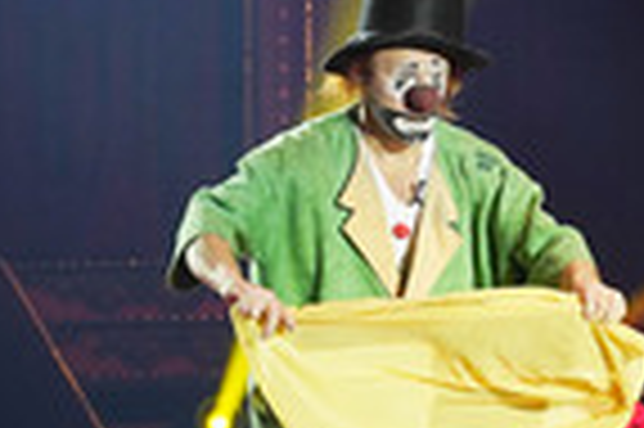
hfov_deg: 8.7
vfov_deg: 5.8
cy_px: 383
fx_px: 4217
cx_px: 705
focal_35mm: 236
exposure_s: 1/640
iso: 1600
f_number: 5
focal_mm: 75
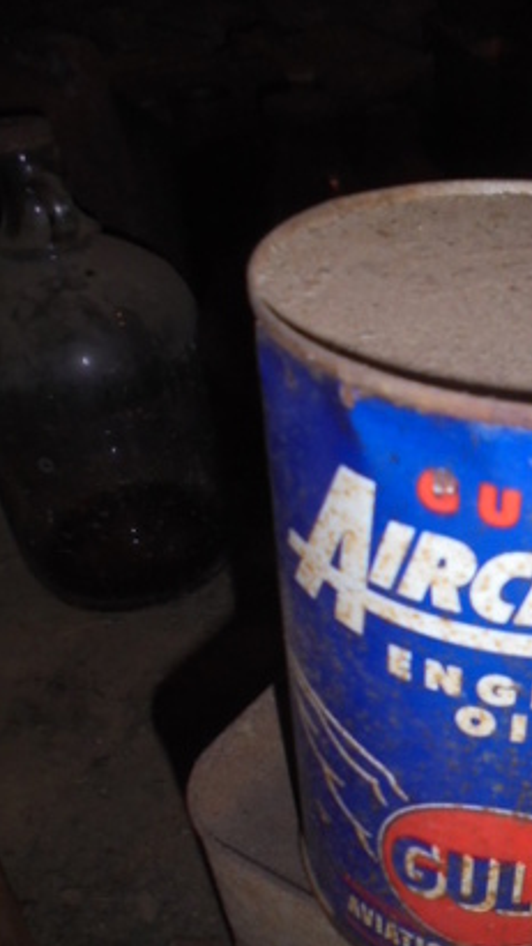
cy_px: 619
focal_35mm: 40
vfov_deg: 49.7
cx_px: 499
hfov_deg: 28.3
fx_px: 1004
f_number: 3.5
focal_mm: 4.6
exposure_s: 1/30
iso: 160
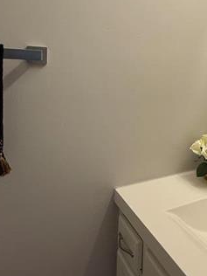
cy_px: 88
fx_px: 271
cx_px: 172
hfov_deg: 39.7
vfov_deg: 52.7
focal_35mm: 34
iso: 100
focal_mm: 2.22
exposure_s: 1/120
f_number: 2.2
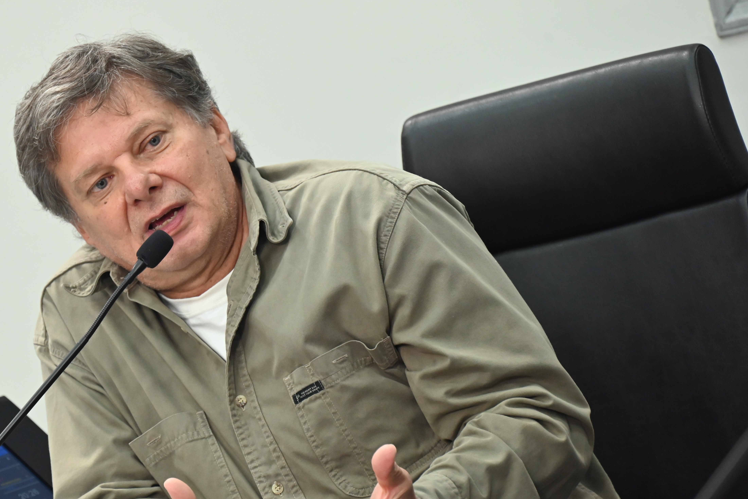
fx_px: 5674
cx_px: 242
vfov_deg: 5.0
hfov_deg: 7.5
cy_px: 267
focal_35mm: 273
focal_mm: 200
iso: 3200
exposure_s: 1/160
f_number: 6.3
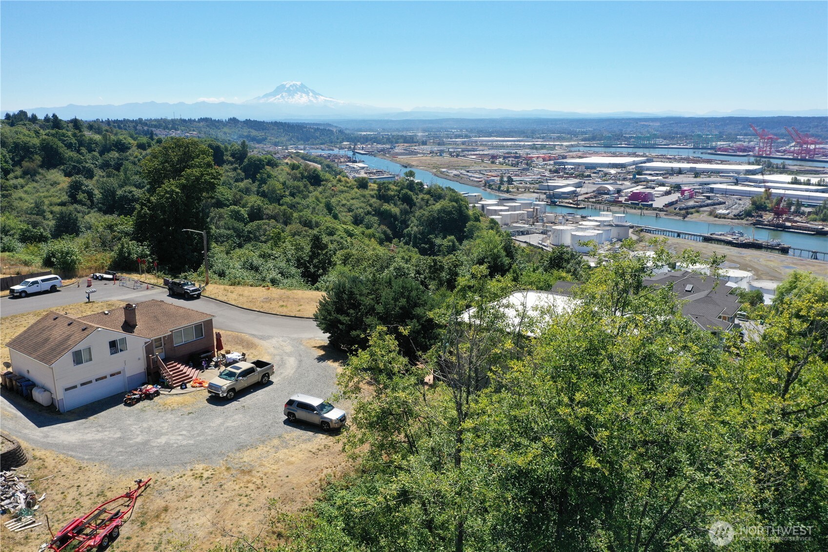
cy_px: 276
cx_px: 414
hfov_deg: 65.5
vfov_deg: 46.4
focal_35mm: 28
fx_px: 644
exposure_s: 1/120
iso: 100
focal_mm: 10.26
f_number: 5.6
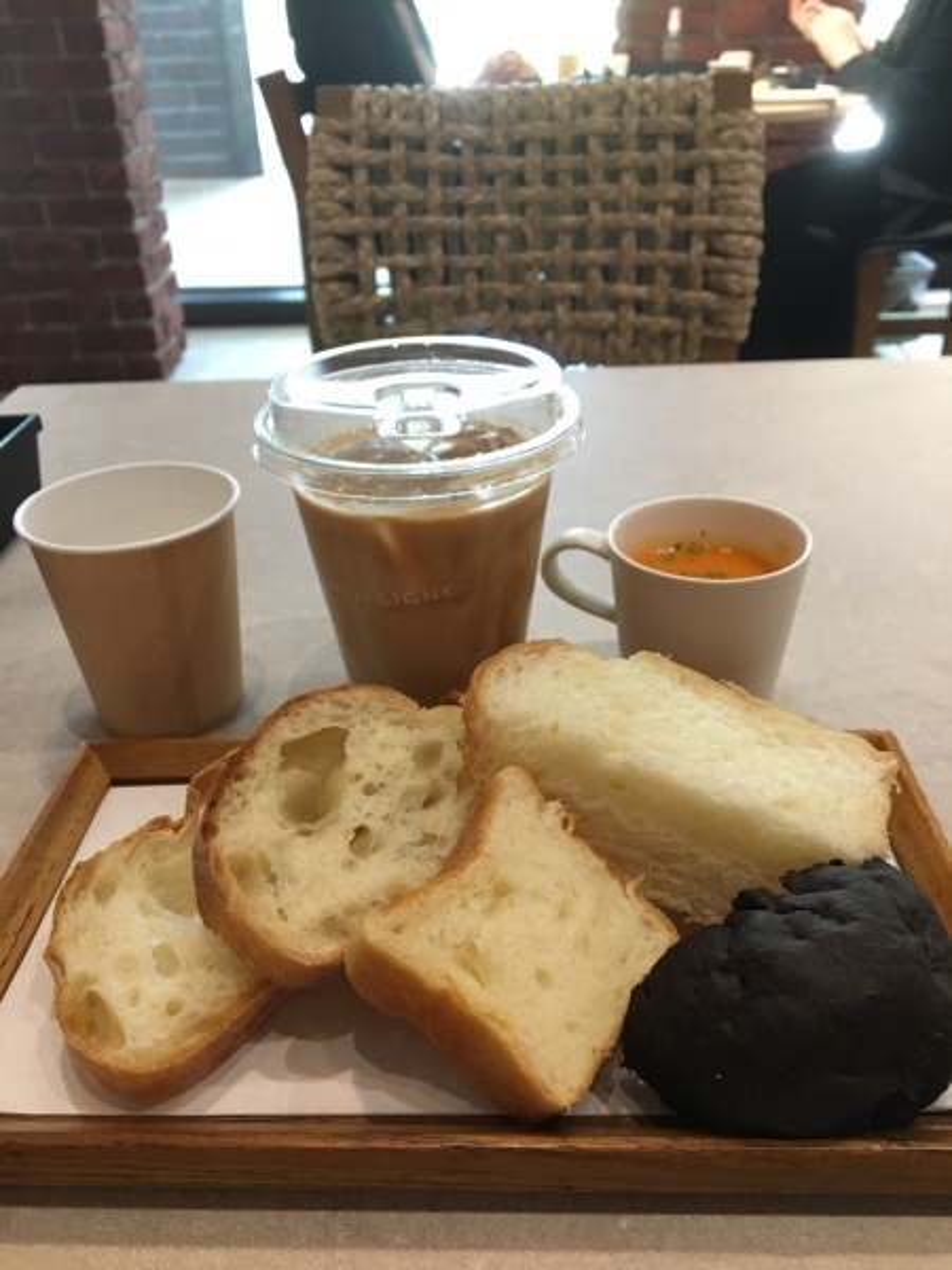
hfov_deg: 48.2
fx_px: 1063
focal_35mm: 29
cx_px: 476
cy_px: 635
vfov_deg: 61.7
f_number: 2.2
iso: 160
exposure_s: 1/30
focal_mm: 4.15
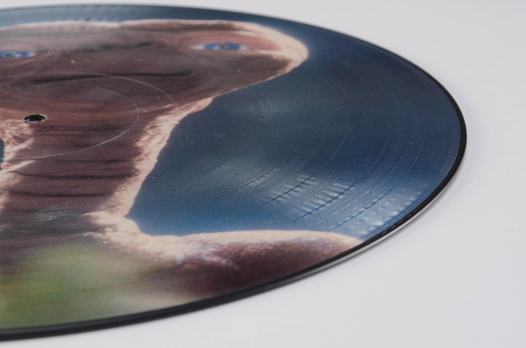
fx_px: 1203
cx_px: 263
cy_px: 174
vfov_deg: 16.5
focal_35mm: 82
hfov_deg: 24.7
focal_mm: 55
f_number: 9
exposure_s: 1/80
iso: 100
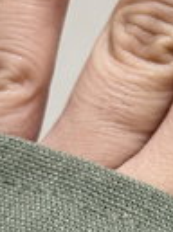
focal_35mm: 199
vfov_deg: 10.0
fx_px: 1333
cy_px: 127
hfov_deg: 7.3
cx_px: 296
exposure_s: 1/50
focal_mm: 6.76
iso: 125
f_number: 1.78
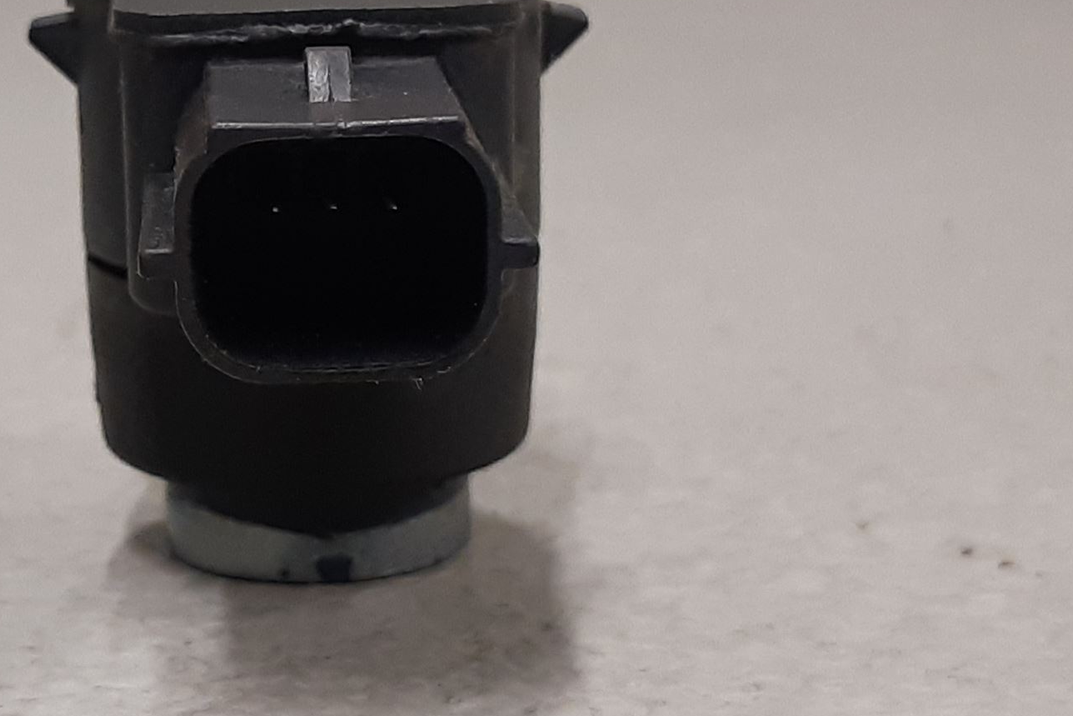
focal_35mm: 43
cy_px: 295
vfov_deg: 31.1
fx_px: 1282
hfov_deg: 44.1
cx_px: 282
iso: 160
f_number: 1.7
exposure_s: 1/60
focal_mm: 3.93
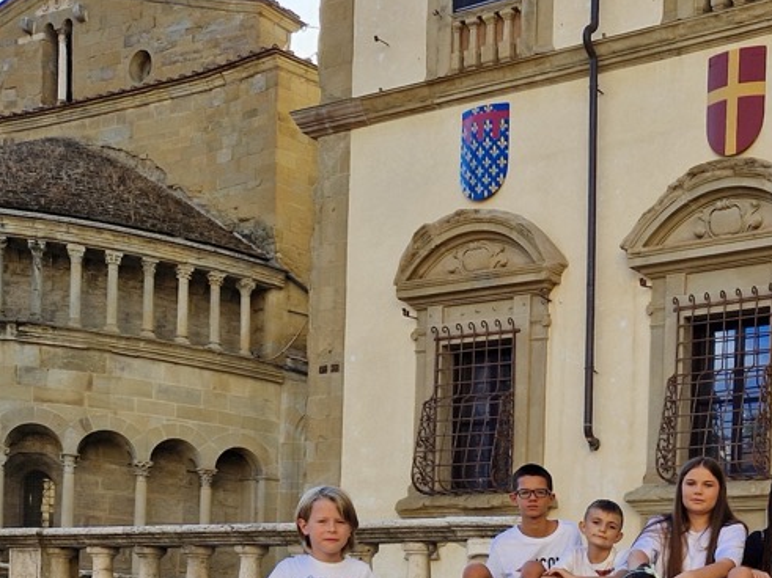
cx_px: 753
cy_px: 663
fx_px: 1338
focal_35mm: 60
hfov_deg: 30.2
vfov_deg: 22.7
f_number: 1.8
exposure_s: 1/606
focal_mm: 5.4
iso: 50
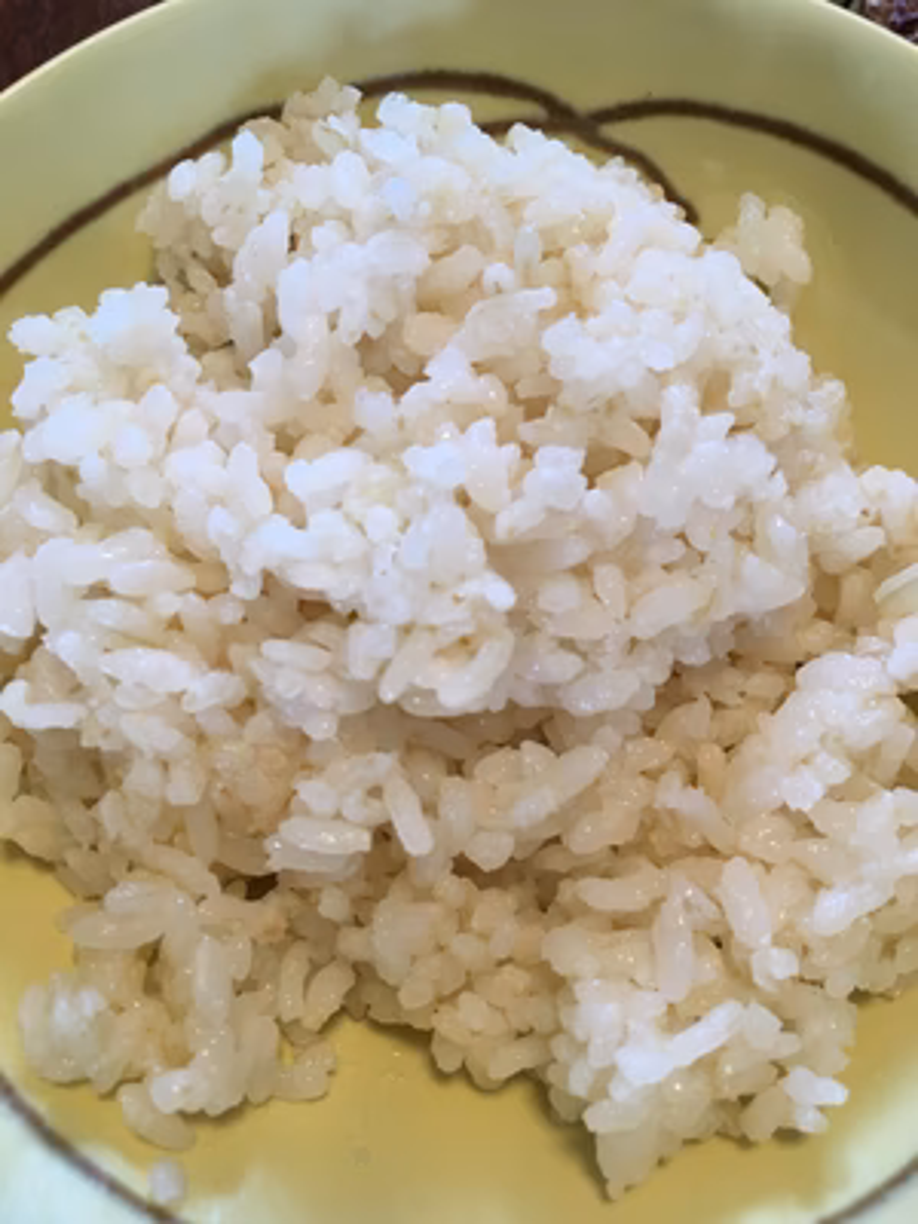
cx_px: 459
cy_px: 612
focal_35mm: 29
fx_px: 1025
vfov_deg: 61.7
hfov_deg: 48.2
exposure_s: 1/30
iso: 40
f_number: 2.2
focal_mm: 4.15
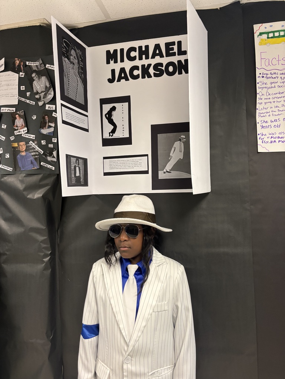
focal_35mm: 26
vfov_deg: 67.3
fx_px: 285
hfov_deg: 53.1
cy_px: 190
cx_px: 142
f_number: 1.6
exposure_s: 1/60
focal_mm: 5.96
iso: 250
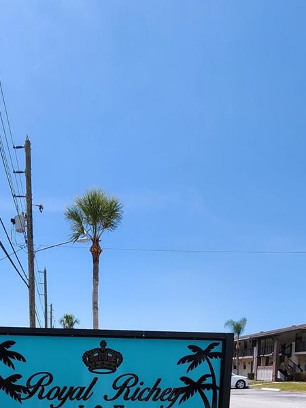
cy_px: 401
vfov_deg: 53.9
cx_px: 81
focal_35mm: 26
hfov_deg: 51.1
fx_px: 306
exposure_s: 1/1376
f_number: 2.2
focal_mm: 1.74
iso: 32
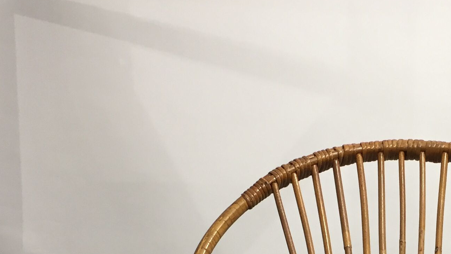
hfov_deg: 25.8
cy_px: 376
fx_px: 957
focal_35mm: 80
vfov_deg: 14.2
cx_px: 393
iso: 100
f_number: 2.2
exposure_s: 1/33
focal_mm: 4.15
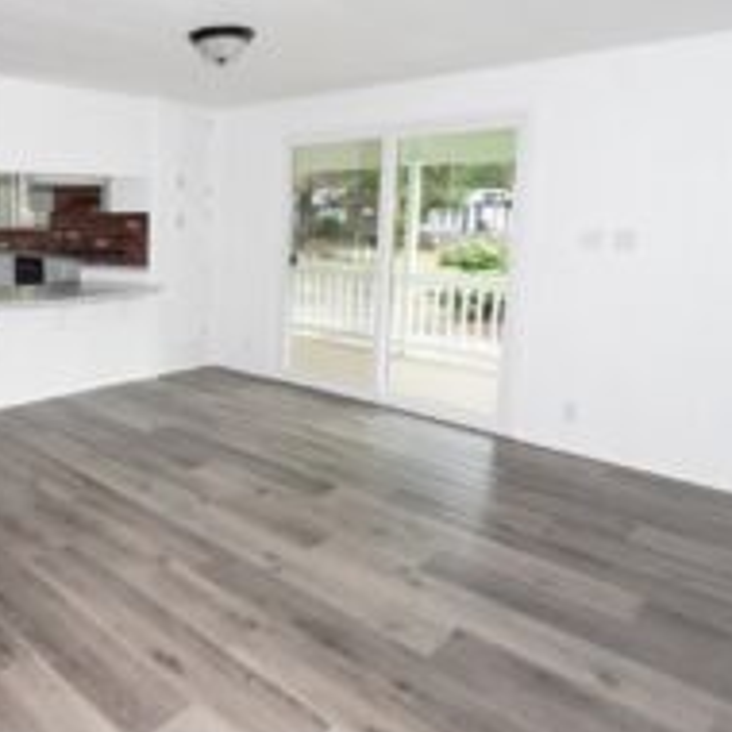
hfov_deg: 57.3
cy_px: 295
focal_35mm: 25
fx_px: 598
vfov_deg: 62.4
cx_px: 127
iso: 3200
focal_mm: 14
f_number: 4
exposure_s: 1/800
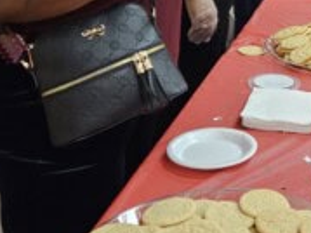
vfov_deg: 18.3
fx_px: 691
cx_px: 327
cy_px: -30
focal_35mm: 77
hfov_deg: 24.0
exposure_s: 1/120
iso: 640
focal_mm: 5.4
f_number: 1.8
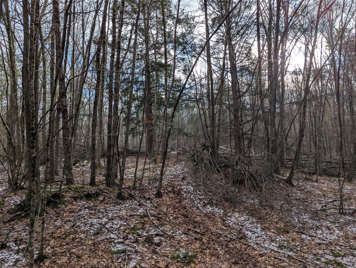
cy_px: 134
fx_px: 247
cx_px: 178
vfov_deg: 56.9
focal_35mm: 24
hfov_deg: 71.5
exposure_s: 1/1258
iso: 38
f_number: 1.85
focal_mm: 6.81
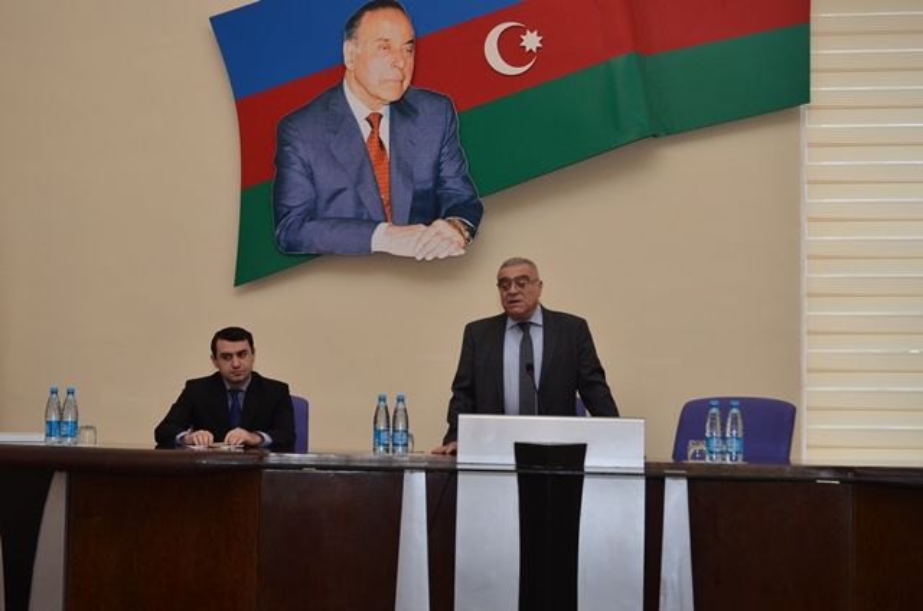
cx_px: 462
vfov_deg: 25.6
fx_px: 1343
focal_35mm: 52
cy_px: 306
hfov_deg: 37.9
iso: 800
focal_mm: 35
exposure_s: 1/125
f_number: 6.3
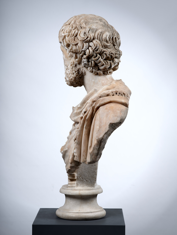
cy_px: 118
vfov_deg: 30.7
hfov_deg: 23.3
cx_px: 88
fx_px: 429
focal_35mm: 63
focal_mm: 80
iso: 100
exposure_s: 1/125
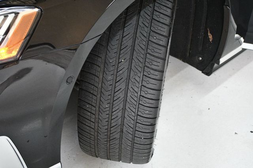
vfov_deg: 22.6
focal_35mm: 60
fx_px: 421
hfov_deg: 33.4
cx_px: 126
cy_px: 84
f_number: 5.3
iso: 3200
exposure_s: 1/125
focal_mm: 40
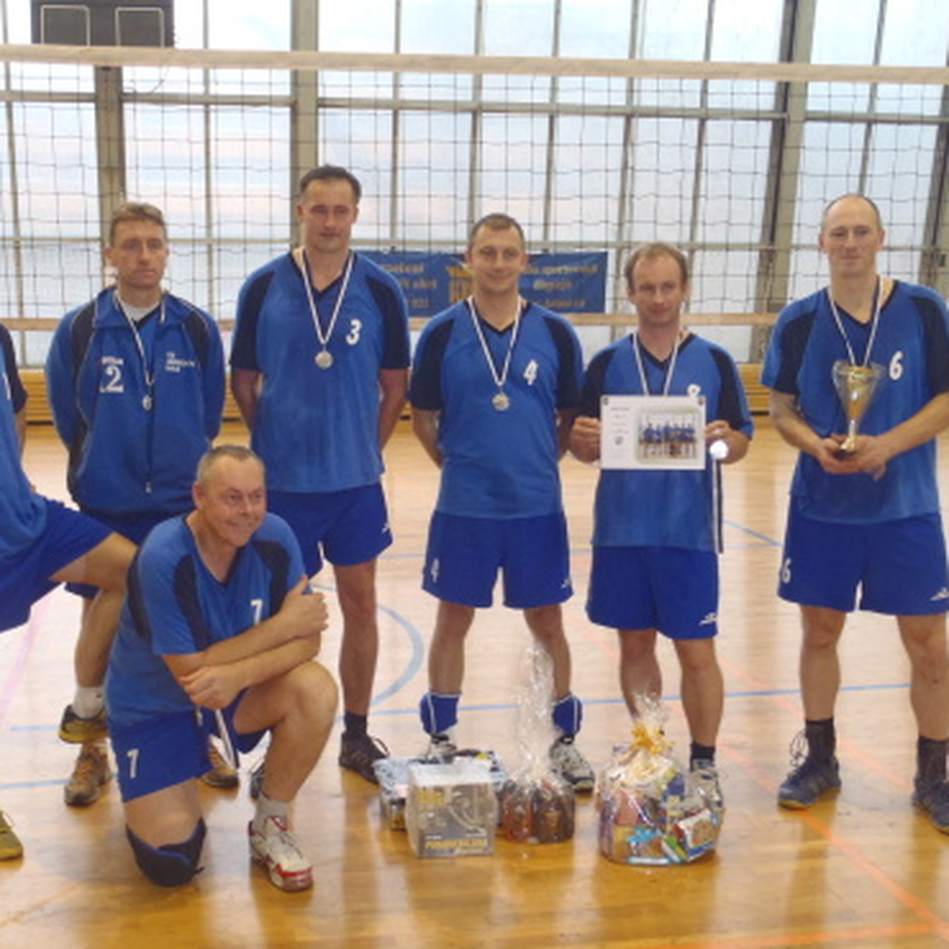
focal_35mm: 43
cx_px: 405
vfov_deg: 39.2
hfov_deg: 39.1
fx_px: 1334
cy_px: 478
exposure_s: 1/8
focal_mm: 6.45
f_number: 4.5
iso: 200
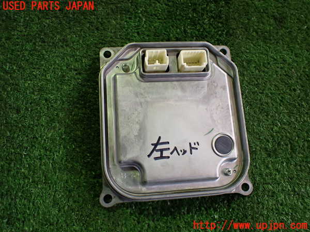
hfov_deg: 60.0
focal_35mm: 30
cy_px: 116
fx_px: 269
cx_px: 155
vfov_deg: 46.8
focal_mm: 5.4
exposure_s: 1/125
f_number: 2.3
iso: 400
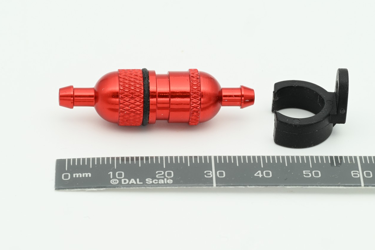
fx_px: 1386
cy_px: 127
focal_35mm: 133
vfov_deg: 10.3
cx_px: 145
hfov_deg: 15.4
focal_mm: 105
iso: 100
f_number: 22
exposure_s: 1/4
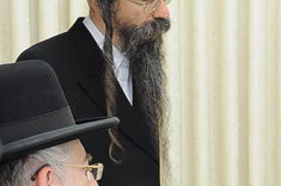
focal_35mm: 161
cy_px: 318
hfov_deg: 11.2
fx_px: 1255
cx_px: 616
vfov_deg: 8.2
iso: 500
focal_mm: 18
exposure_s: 1/60
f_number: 5.6
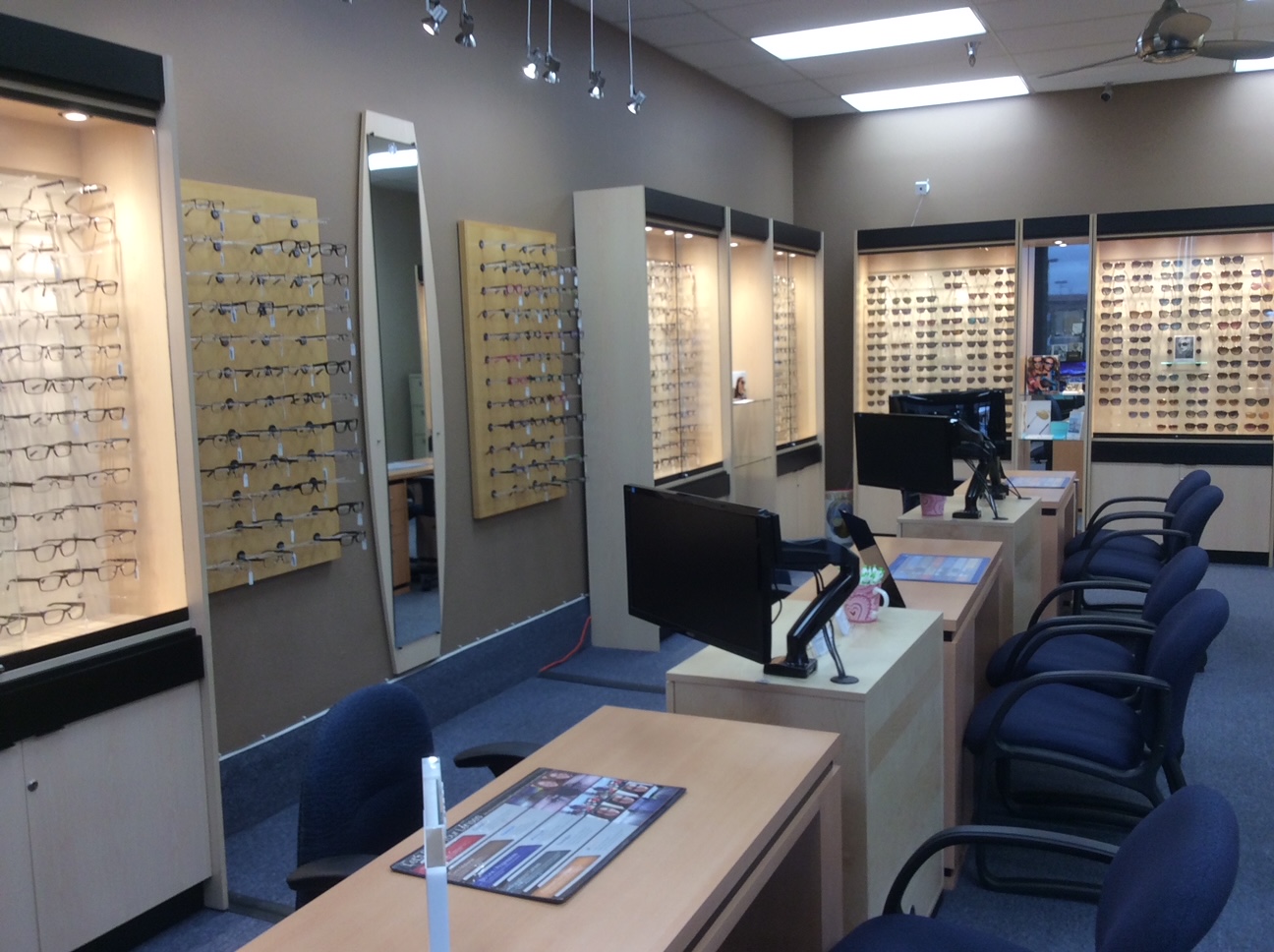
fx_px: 1176
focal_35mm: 32
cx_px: 637
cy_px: 476
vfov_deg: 44.1
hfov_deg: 56.9
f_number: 2.4
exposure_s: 1/30
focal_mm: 3.3
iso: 40
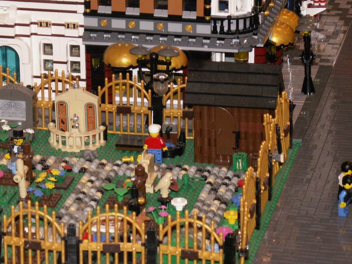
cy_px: 136
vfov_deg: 8.3
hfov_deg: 11.0
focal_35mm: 179
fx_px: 1820
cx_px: 92
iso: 160
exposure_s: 1/50
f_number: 3.5
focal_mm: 17.99
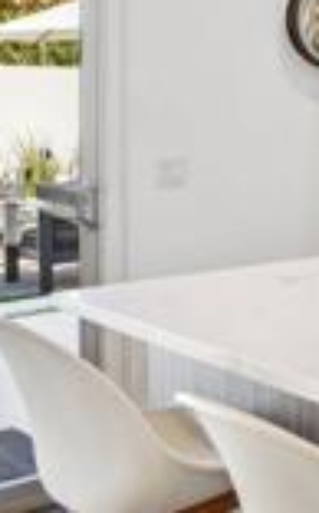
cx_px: 668
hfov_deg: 15.1
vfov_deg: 30.0
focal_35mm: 67
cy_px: 113
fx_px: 935
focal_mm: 16
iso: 320
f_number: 8
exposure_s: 1/30
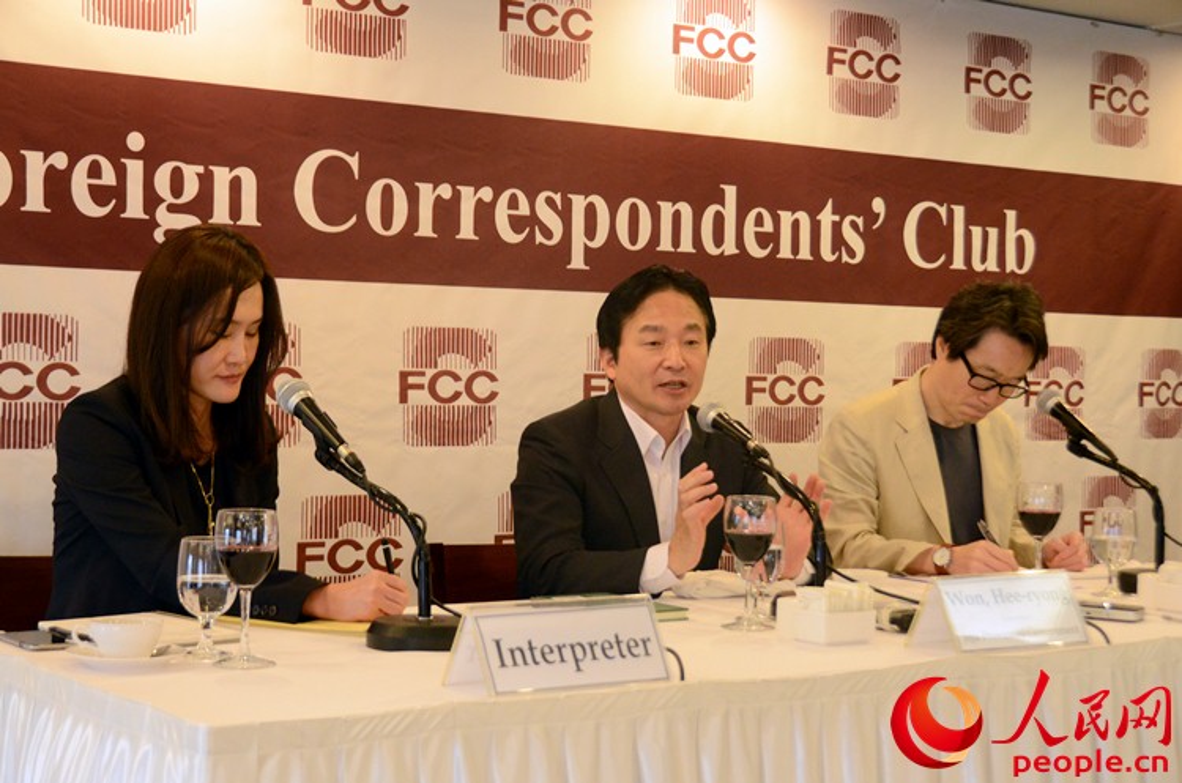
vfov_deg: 22.5
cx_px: 591
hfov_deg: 33.5
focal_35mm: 60
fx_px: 1966
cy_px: 392
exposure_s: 1/80
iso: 1600
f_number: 4.5
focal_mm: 40
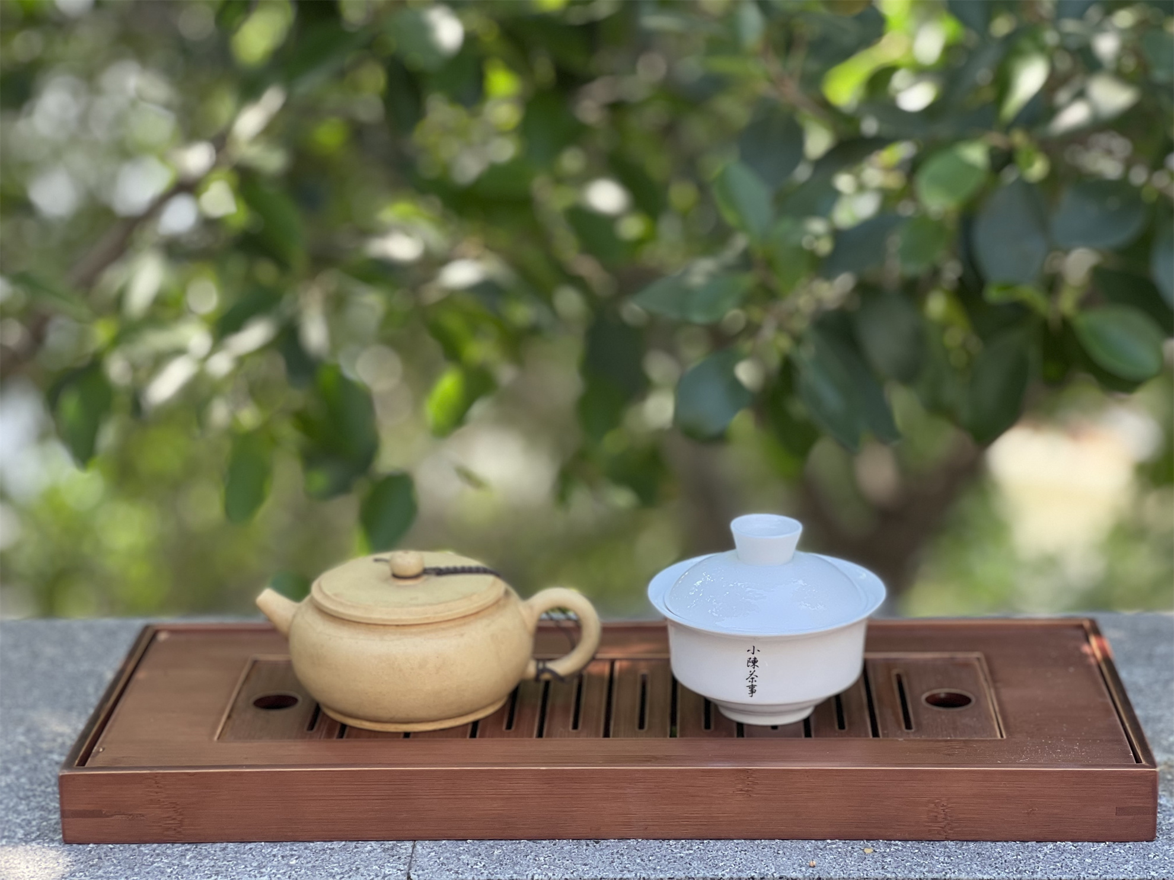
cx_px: 587
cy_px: 440
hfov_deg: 25.3
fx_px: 2611
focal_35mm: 77
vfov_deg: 19.1
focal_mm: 9
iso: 100
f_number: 2.8
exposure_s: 1/121
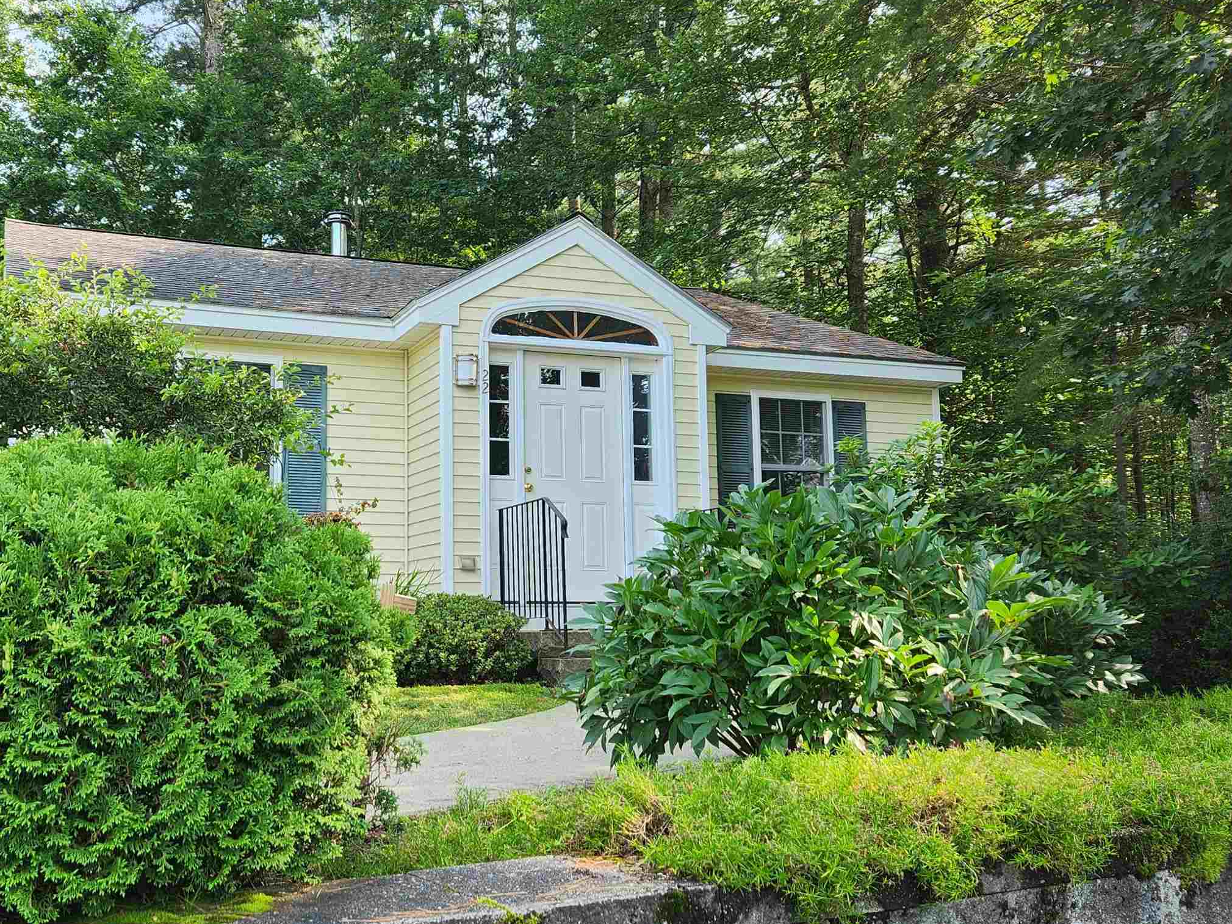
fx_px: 1246
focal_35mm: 35
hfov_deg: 51.7
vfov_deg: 40.7
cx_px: 419
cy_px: 473
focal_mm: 5.4
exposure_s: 1/222
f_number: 1.8
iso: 20
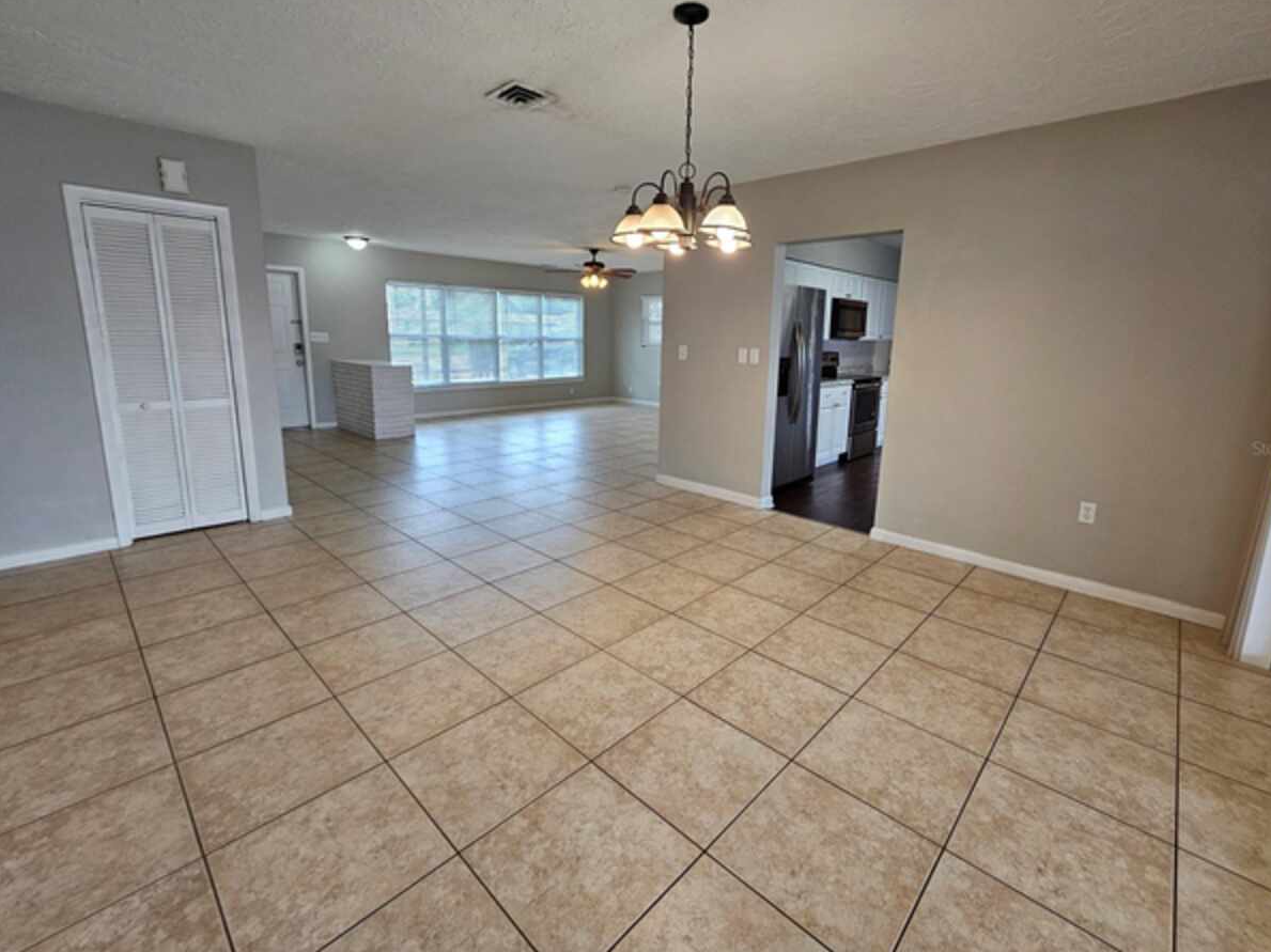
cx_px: 649
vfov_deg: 85.6
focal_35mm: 14
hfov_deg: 102.1
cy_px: 448
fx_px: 514
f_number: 2.2
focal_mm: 2.2
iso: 125
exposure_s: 1/60
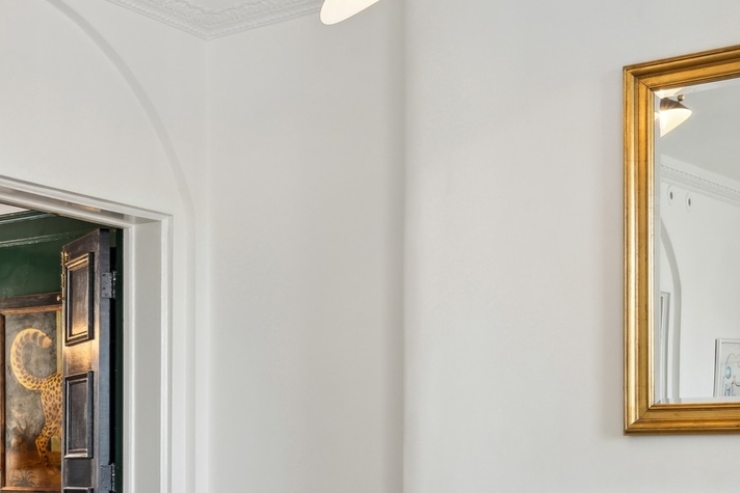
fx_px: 1357
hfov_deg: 29.8
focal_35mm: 66
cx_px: 149
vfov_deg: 20.0
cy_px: 491
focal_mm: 29
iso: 320
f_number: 9
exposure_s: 1/10
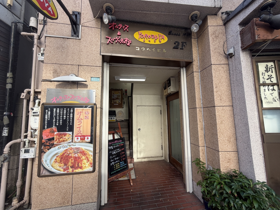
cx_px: 140
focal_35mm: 14
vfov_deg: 85.7
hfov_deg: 102.1
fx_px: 113
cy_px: 105
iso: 40
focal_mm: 2.22
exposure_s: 1/161
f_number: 2.2
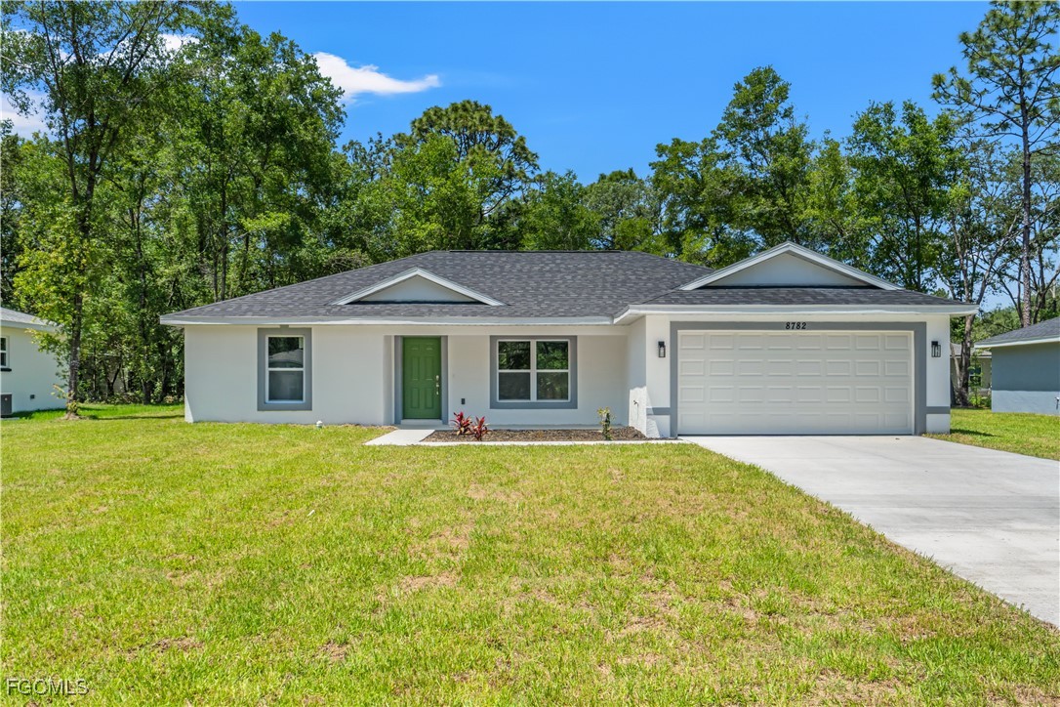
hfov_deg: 63.2
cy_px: 354
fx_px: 861
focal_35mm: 29
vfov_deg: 44.6
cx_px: 530
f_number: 7.1
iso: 400
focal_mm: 19.5
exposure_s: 1/1250
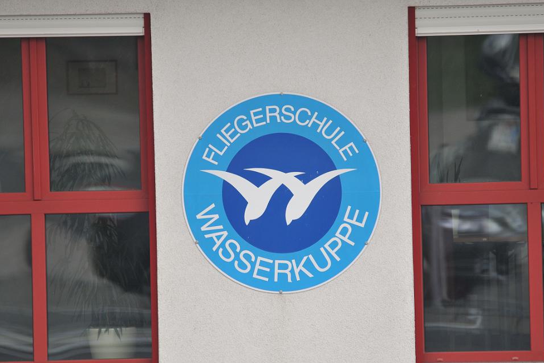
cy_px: 182
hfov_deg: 2.3
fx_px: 13674
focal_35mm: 905
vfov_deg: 1.5
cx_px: 273
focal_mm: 600
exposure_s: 1/125
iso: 320
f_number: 6.3
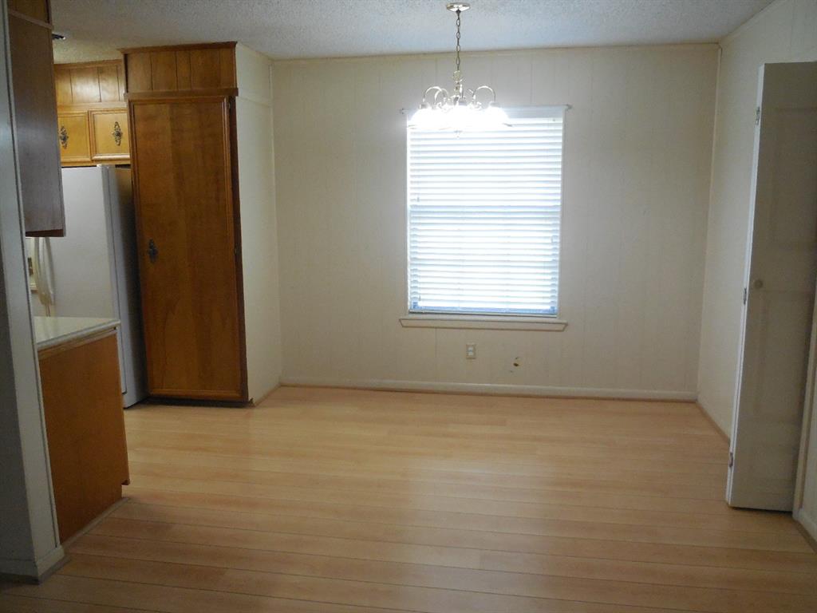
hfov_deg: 60.0
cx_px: 408
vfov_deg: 46.8
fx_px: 708
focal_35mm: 30
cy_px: 306
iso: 800
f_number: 3.2
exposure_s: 1/160
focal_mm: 5.3
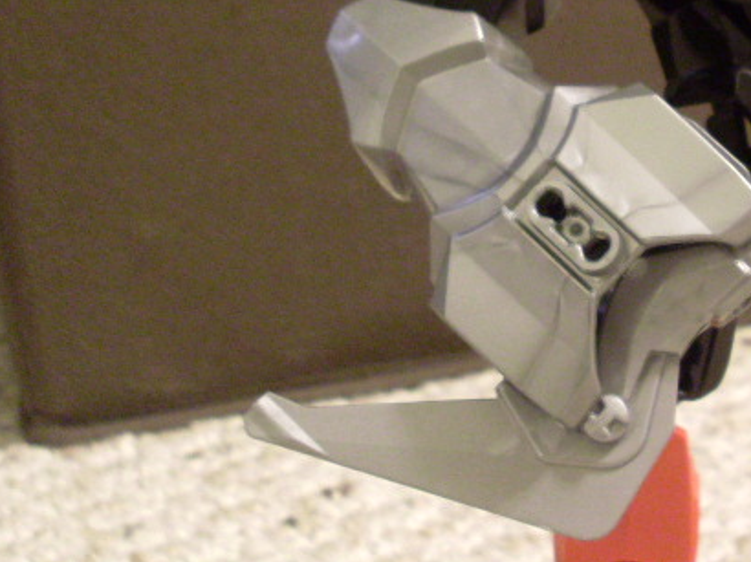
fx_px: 2060
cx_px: 725
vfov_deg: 15.5
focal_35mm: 95
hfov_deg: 20.1
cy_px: 145
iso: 200
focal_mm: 6.3
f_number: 3
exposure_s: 1/4
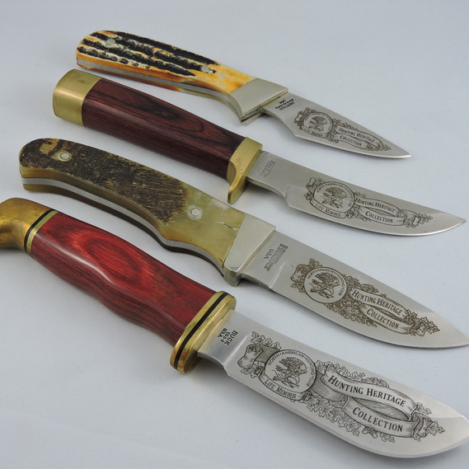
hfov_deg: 28.6
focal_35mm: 60
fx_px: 920
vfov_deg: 28.6
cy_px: 237
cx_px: 237
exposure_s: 1/50
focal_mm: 9
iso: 100
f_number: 4
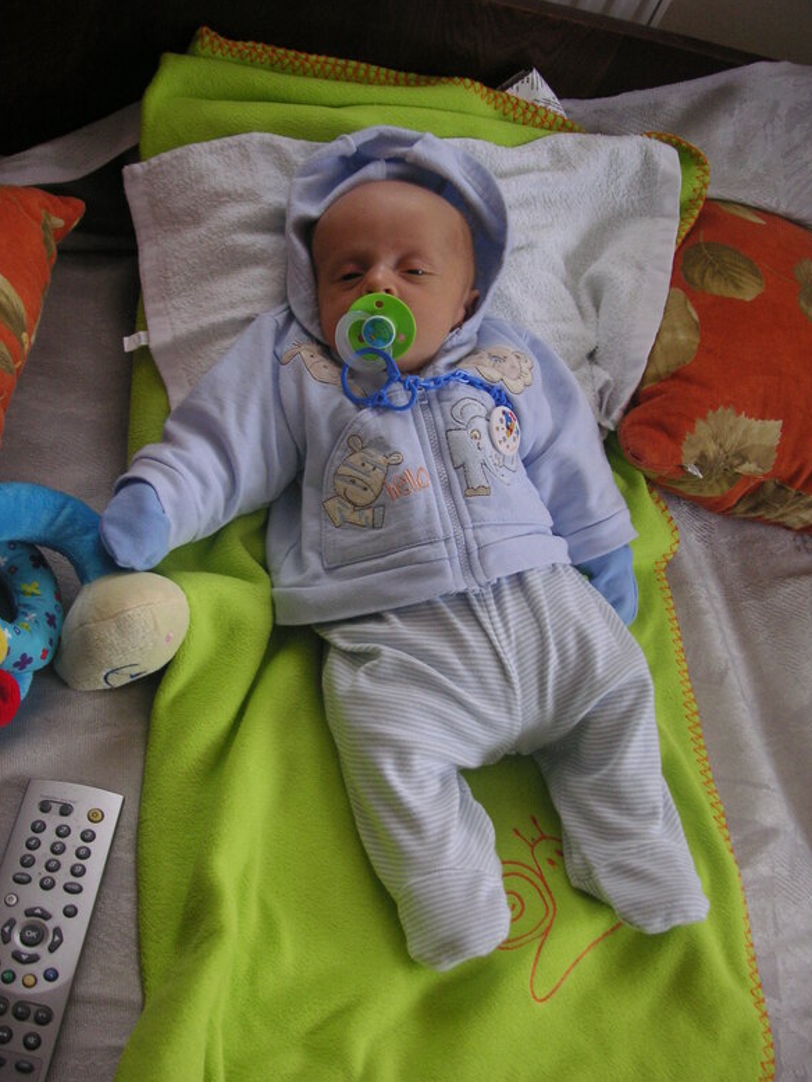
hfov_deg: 37.7
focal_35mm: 38
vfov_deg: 49.0
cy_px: 553
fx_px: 1189
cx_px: 413
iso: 80
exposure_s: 1/45
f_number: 2.8
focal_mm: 6.1
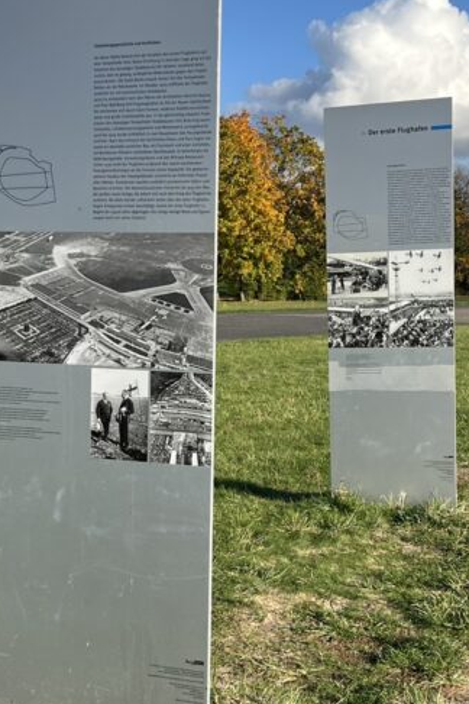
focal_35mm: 57
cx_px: 271
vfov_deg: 35.0
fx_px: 1114
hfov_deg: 23.8
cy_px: 365
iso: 50
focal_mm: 5.1
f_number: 1.6
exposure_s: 1/2632
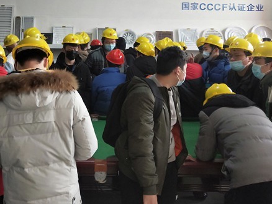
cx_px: 93
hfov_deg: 46.2
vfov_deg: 34.9
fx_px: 314
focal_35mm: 40
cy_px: 43
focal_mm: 4.28
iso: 273
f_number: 1.7
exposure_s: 1/50
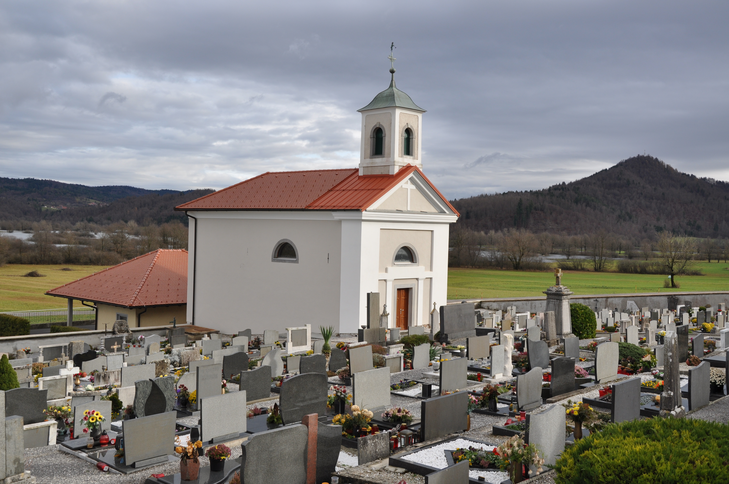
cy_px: 242
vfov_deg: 35.4
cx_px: 364
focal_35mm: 38
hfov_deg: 51.3
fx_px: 758
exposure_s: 1/250
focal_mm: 25
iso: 200
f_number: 8
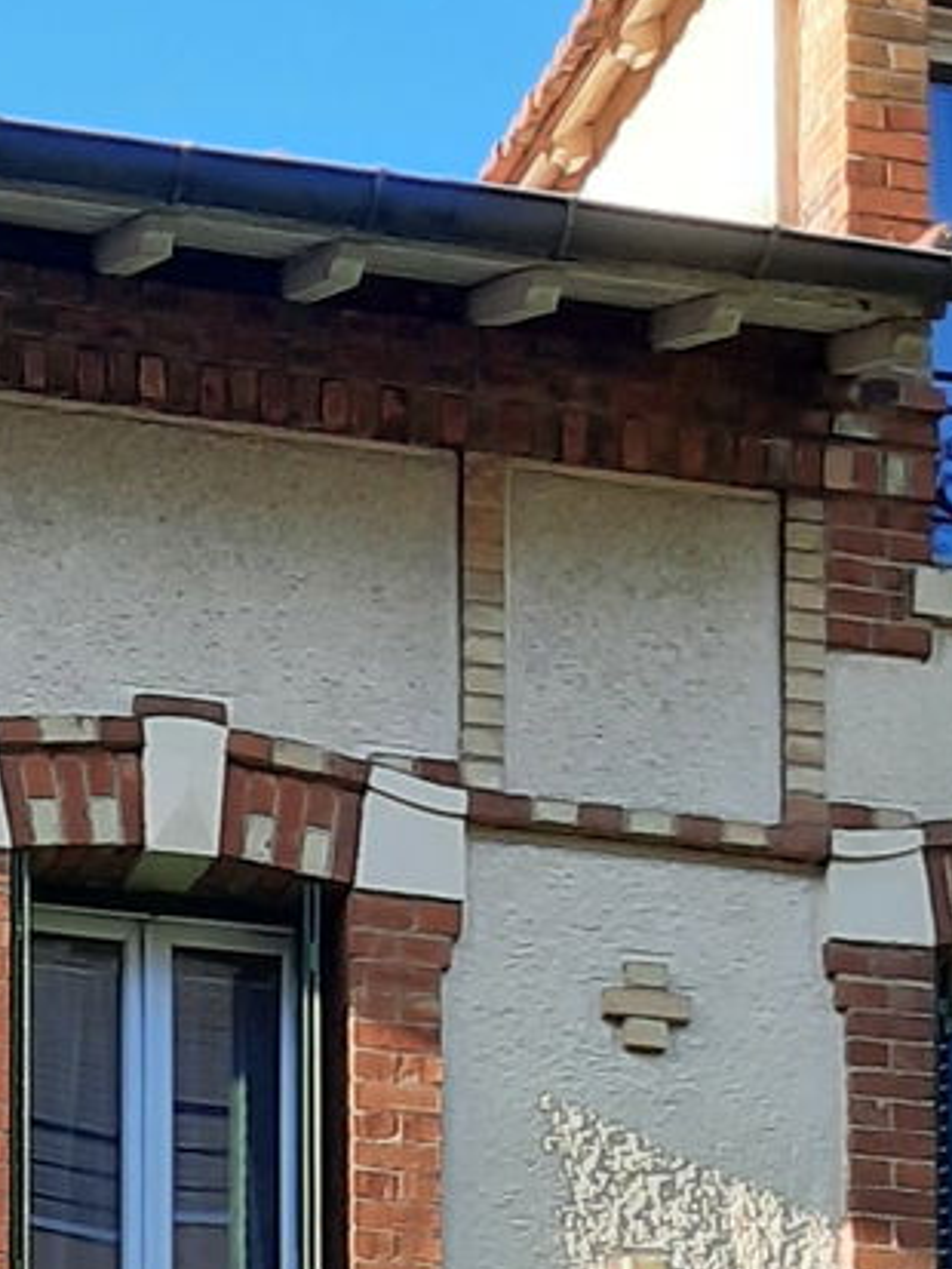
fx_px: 4728
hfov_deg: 11.2
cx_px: -283
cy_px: 2549
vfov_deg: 13.2
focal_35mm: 129
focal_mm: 4.6
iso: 32
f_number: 2
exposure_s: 1/127
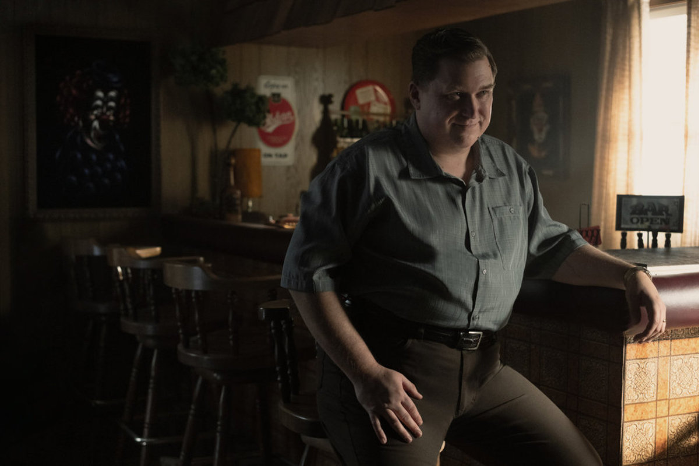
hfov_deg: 39.6
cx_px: 350
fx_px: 971
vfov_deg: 27.0
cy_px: 233
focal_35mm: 50
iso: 3200
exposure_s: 1/125
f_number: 2.2
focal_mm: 33
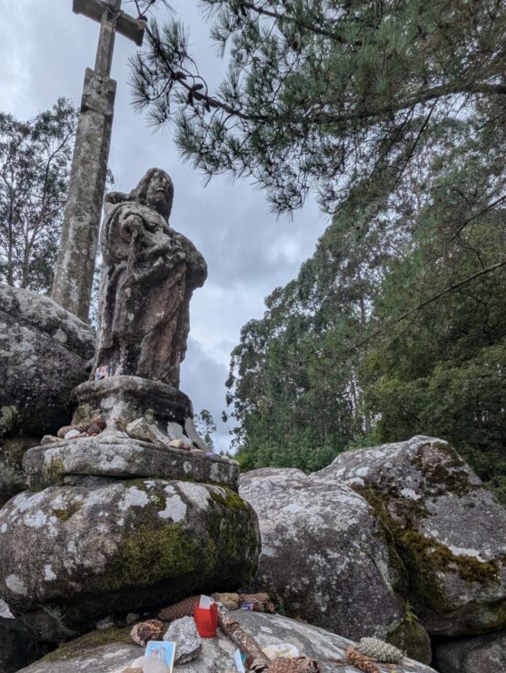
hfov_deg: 71.1
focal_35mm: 18
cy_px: 442
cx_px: 208
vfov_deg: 85.0
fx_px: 350
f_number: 2.2
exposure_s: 1/2083
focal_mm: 1.95
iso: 40
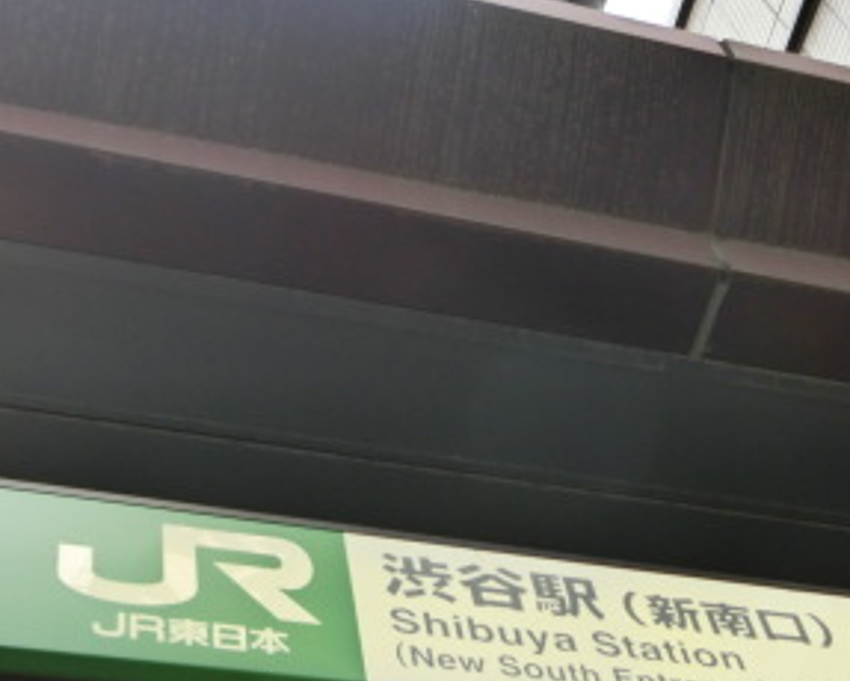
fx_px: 1863
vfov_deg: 20.6
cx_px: 592
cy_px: 459
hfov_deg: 25.5
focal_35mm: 74
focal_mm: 6
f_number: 3.9
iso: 80
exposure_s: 1/125
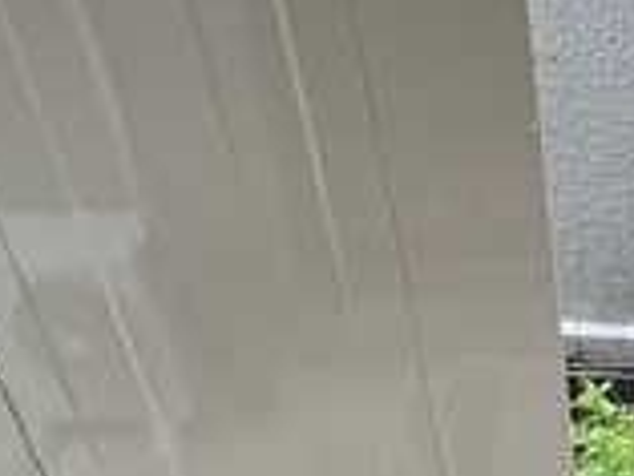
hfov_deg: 29.6
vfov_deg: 23.2
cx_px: 711
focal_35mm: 58
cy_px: 567
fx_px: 1063
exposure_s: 1/99
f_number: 1.8
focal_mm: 1.57
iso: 125
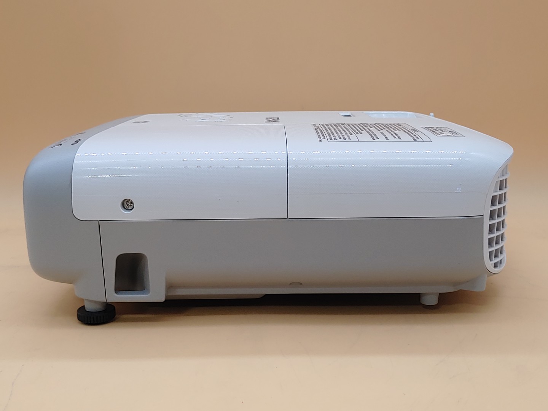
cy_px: 206
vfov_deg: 31.5
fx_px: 728
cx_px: 274
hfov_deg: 41.2
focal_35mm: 46
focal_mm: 4.36
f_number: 1.8
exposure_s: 1/126
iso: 50
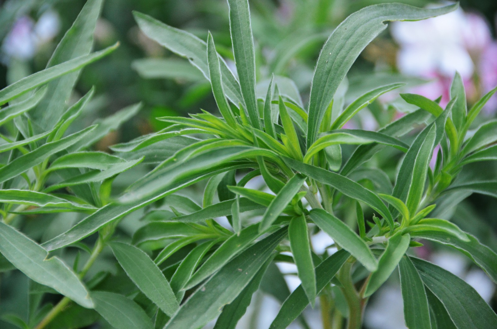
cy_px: 164
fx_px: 4132
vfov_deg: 4.6
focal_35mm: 300
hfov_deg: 6.9
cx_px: 248
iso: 1000
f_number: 5.6
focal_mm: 200
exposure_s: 1/500
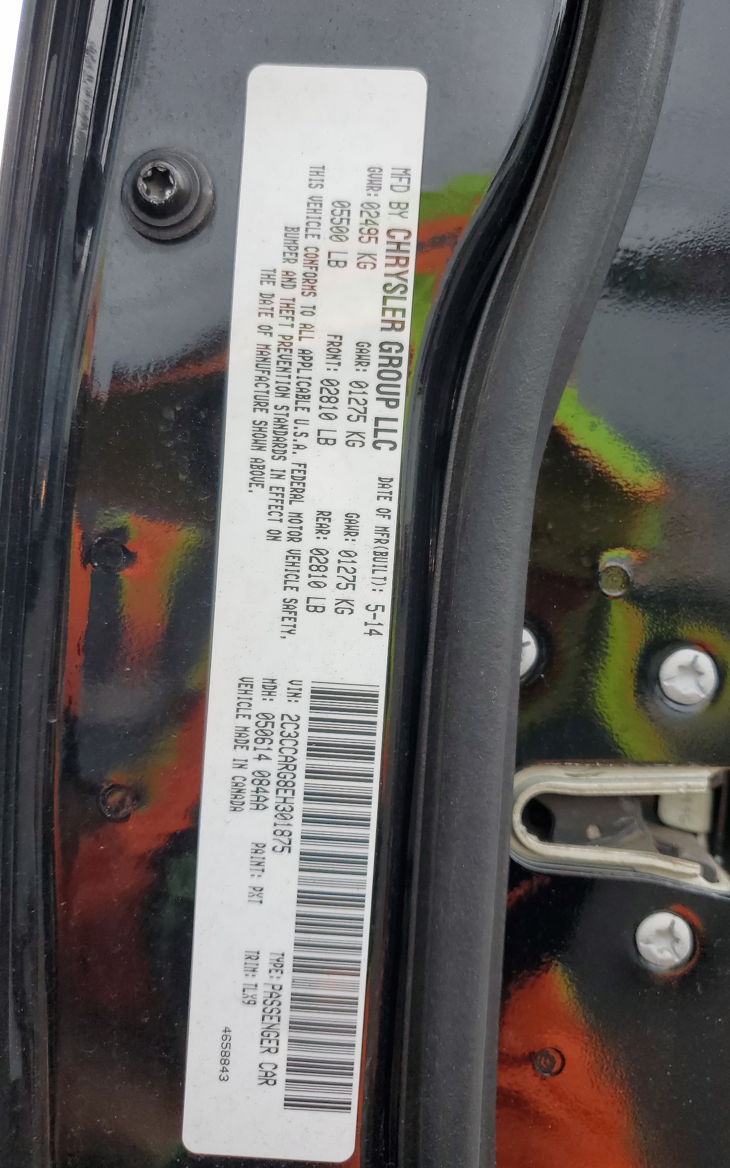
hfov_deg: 44.5
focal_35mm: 28
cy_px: 578
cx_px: 355
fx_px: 892
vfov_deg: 66.5
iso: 50
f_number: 1.5
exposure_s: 1/588
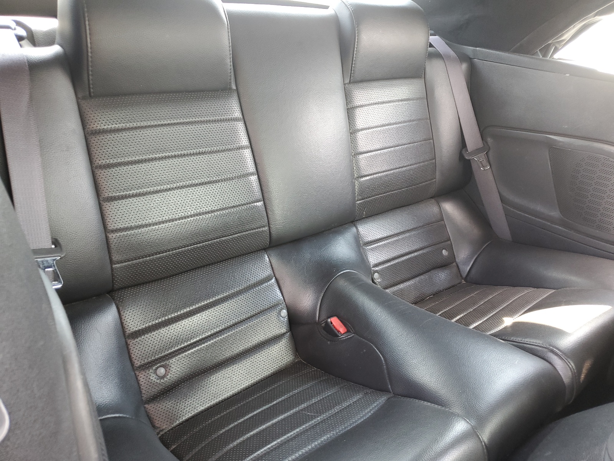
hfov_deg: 67.3
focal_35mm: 26
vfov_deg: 53.1
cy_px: 230
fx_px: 461
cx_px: 307
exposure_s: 1/60.2
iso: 79
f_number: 1.5
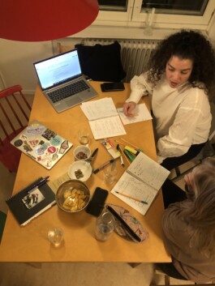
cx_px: 108
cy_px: 143
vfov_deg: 63.4
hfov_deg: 49.8
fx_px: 232
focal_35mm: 28
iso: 100
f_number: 1.8
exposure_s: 1/11
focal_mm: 3.99
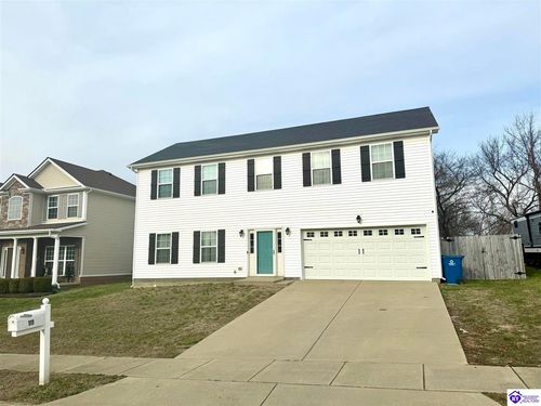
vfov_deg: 56.8
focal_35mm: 24
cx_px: 270
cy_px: 203
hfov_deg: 71.6
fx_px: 375
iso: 80
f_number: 1.78
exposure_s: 1/4608
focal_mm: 6.76
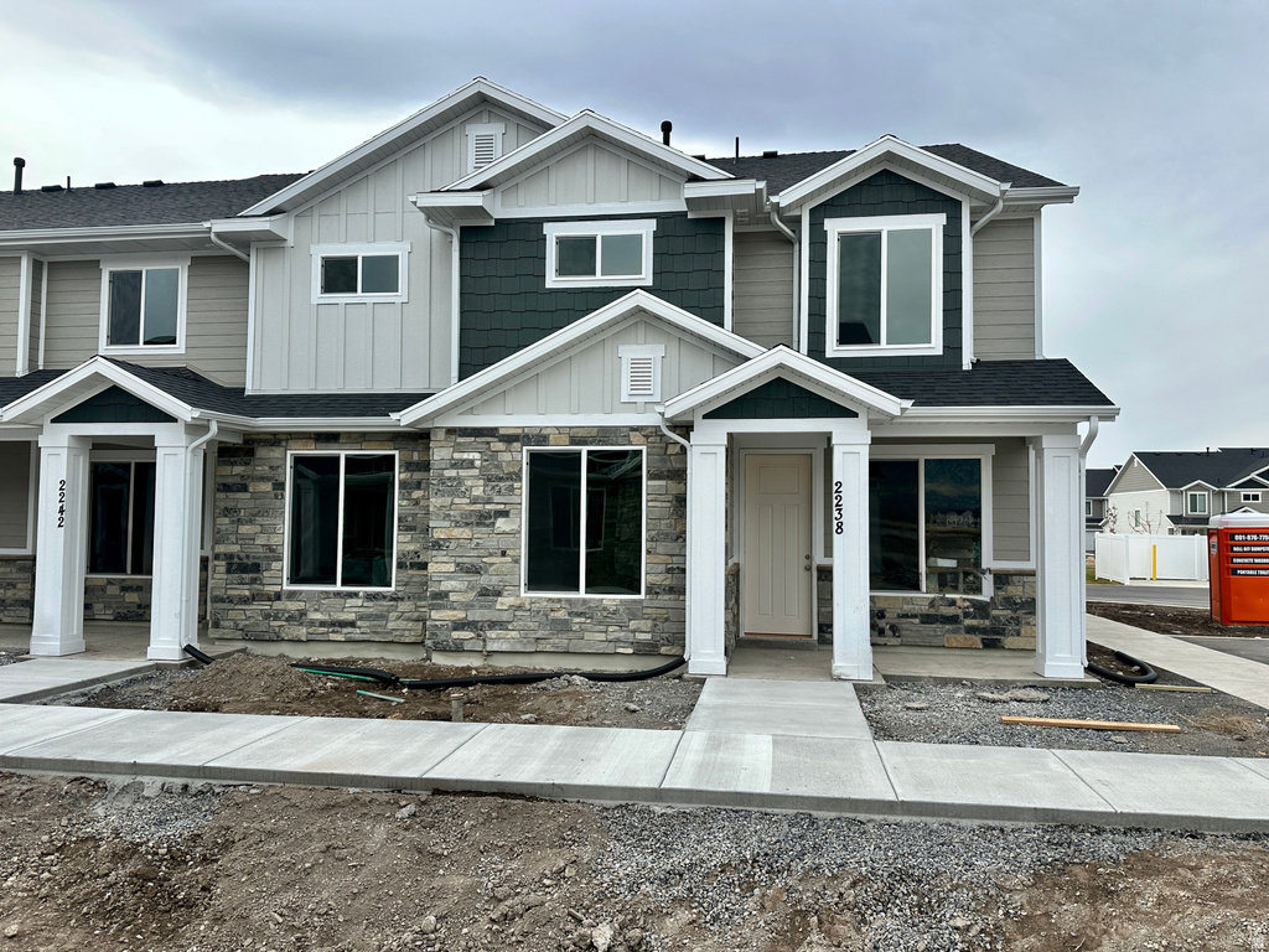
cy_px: 476
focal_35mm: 24
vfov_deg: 56.8
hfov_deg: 71.6
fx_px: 880
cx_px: 634
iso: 80
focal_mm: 6.86
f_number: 1.78
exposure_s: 1/2070
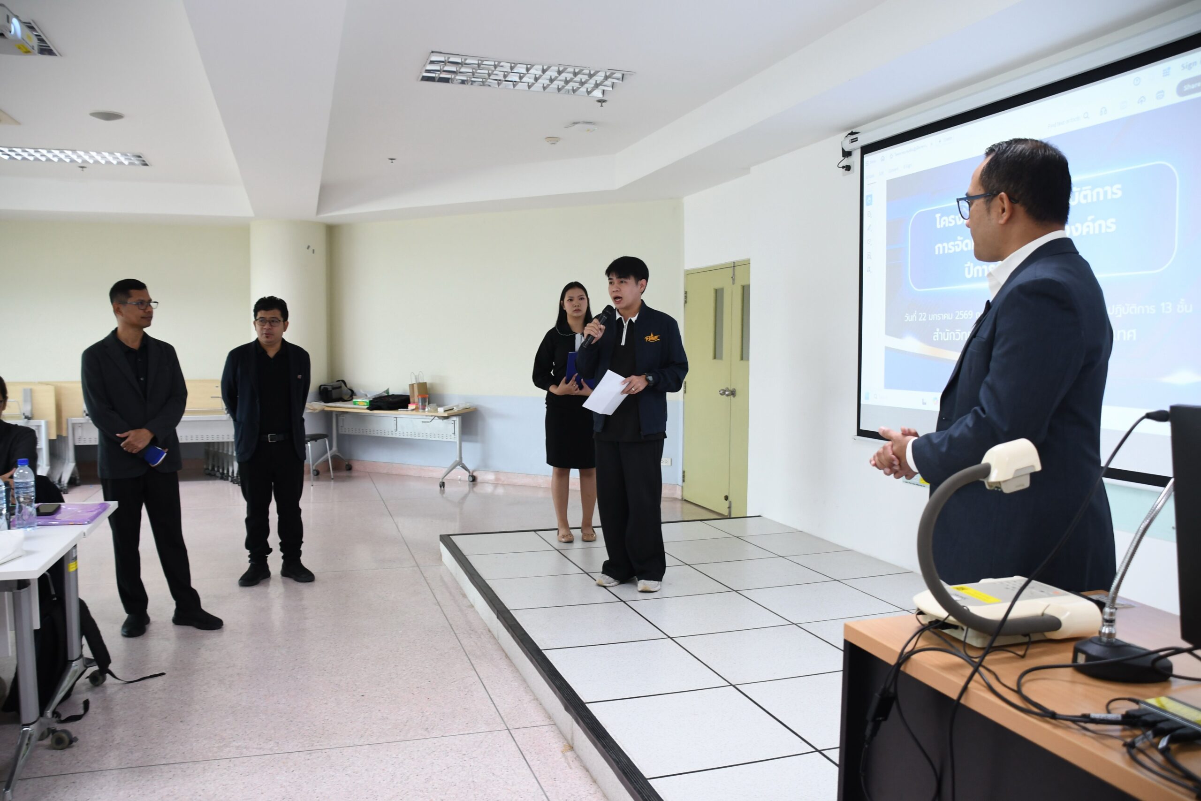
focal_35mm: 27
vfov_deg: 47.9
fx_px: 901
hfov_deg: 67.4
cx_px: 600
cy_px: 400
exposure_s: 1/60
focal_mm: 18
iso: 640
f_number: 4
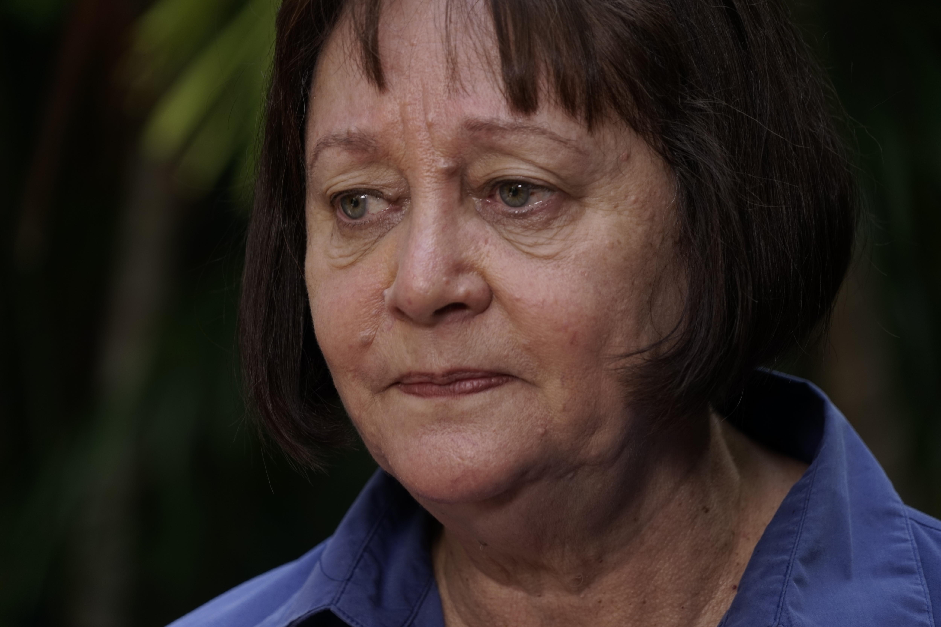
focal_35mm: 240
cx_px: 470
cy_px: 314
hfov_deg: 8.6
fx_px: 6273
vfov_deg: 5.7
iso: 200
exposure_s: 1/60
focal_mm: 240
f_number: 6.3
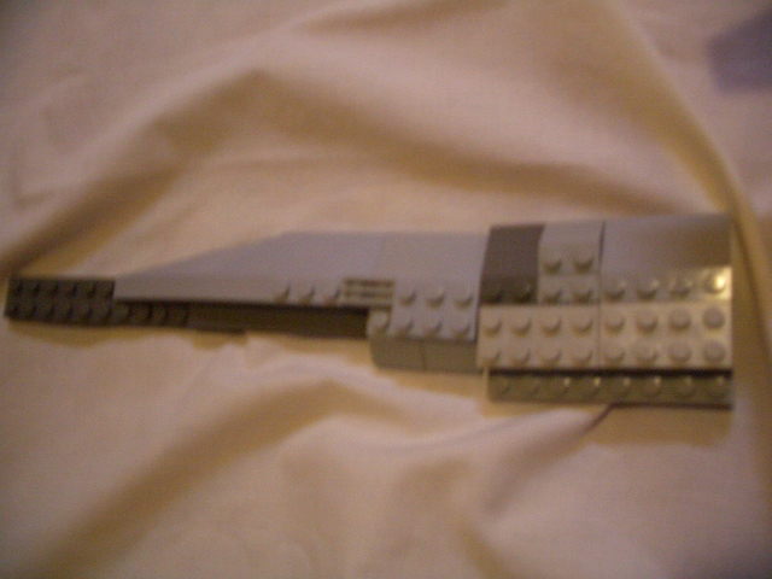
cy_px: 290
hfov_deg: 52.6
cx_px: 386
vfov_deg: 40.7
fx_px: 781
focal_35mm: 35
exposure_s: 1/20
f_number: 2.6
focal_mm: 5.8
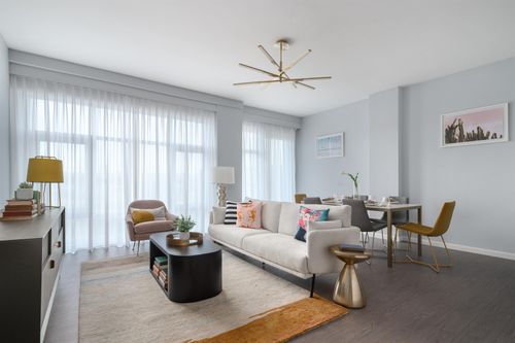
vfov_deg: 70.4
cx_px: 258
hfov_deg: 93.3
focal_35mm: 17
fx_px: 243
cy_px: 172
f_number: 11
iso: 50
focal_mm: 17
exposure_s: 2.5
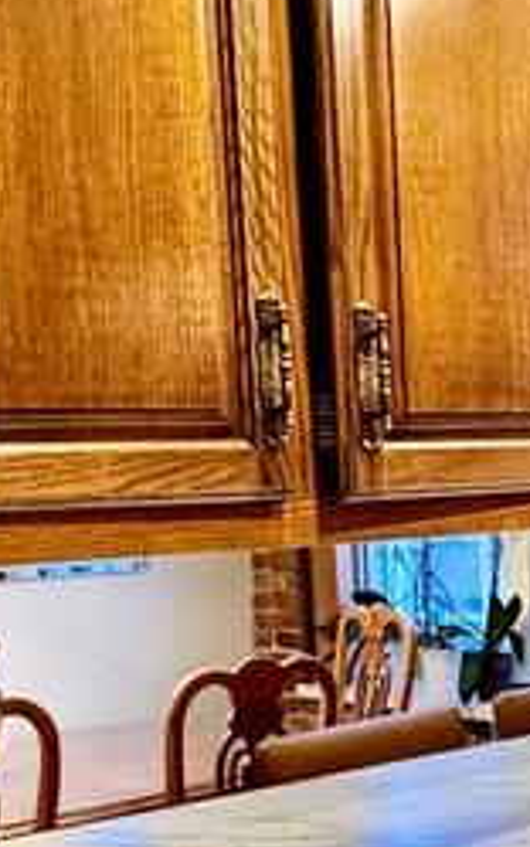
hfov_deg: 21.3
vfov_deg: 32.3
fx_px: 1407
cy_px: 708
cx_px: 336
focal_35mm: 61
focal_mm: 2.22
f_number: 2.2
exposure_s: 1/60
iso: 320
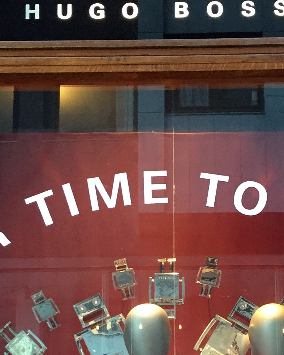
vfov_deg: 19.2
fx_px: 988
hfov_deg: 16.4
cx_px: 160
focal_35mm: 94
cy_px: 433
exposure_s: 1/33
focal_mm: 4.15
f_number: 2.2
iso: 64
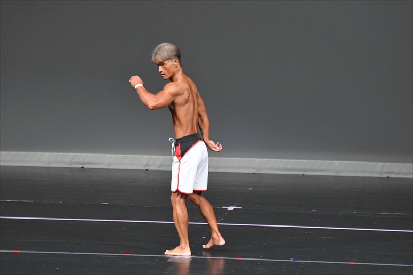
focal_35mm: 315
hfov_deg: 6.5
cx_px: 206
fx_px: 3612
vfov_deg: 4.4
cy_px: 138
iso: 5000
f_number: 5.6
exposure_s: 1/400
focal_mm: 210
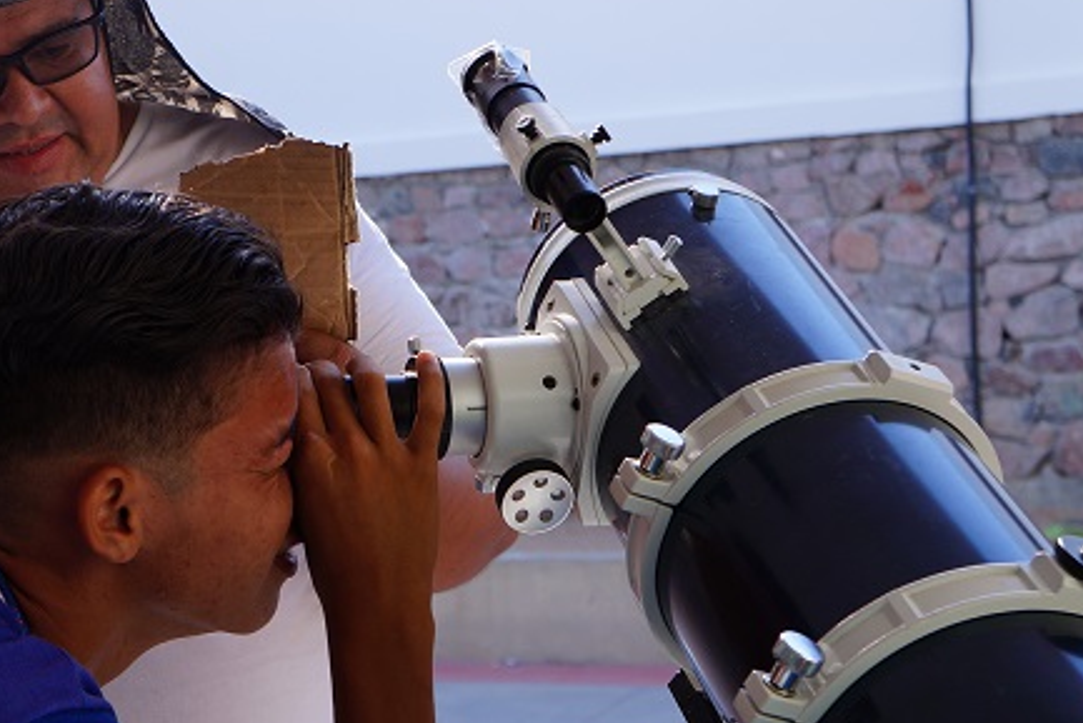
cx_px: 288
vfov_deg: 17.7
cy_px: 388
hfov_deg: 26.0
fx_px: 2317
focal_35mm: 77
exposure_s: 1/80
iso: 100
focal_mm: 34
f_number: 5.6
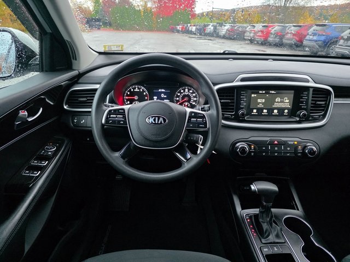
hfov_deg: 73.9
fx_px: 233
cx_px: 175
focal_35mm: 23
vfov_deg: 58.9
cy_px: 131
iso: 2000
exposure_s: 1/120
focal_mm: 6.3
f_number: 1.7
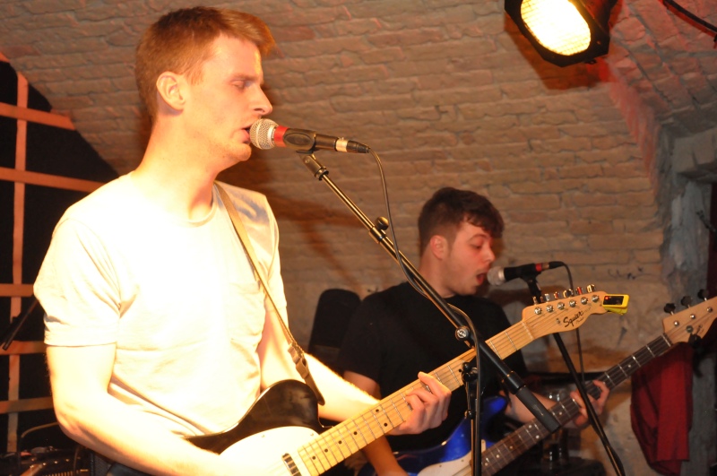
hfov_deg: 35.1
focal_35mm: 57
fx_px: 1134
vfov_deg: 23.7
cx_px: 358
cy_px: 238
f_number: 4.5
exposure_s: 1/60
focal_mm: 38
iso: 3200
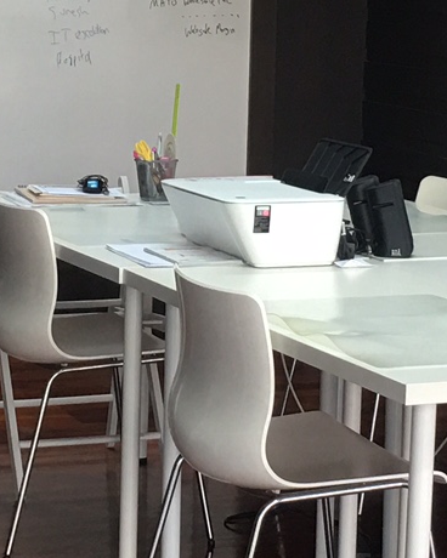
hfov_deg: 12.4
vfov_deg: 15.5
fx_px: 2051
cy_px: 180
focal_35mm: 124
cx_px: 216
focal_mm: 4.15
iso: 50
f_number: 2.2
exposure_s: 1/17
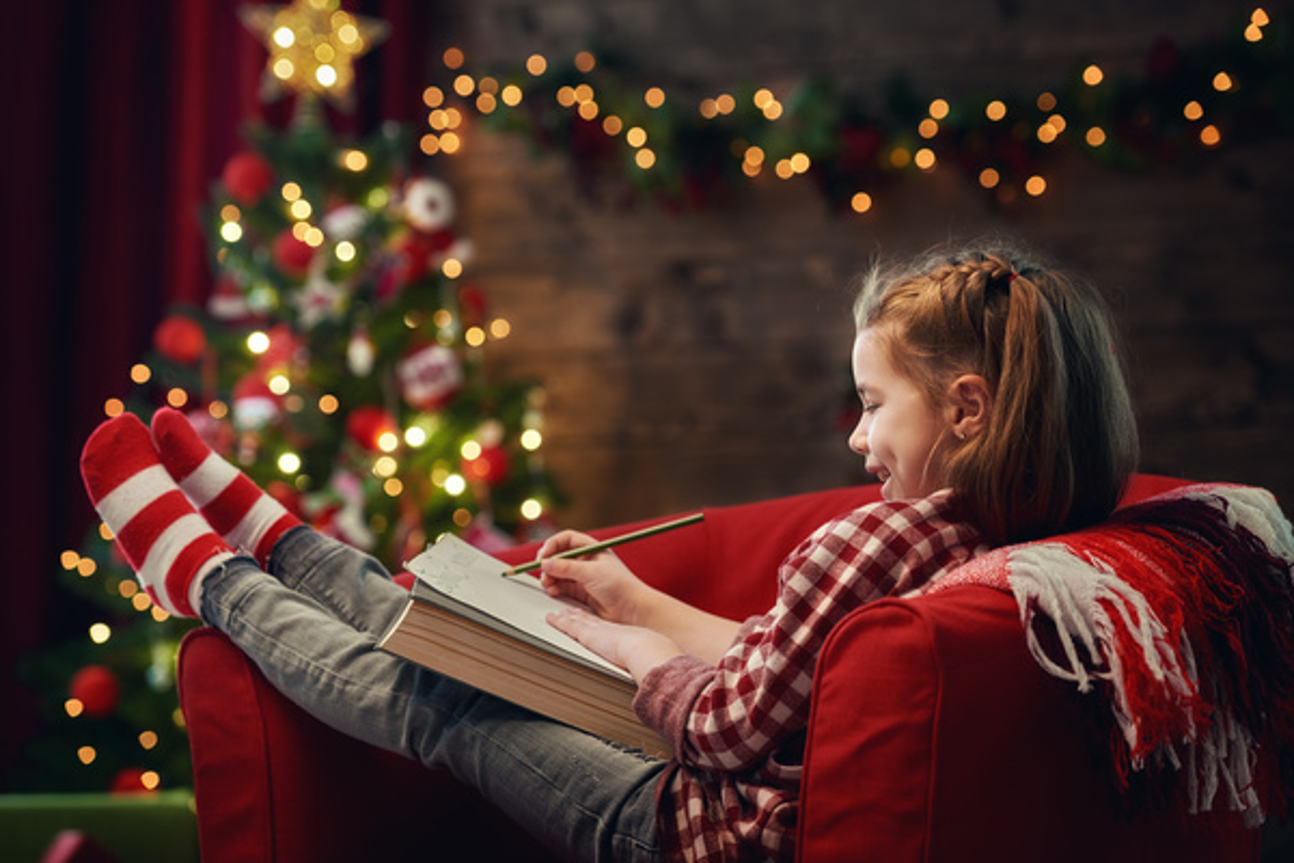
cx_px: 647
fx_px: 3954
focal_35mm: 110
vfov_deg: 12.5
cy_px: 432
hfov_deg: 18.6
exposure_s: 1/50
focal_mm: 110
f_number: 3.2
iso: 200
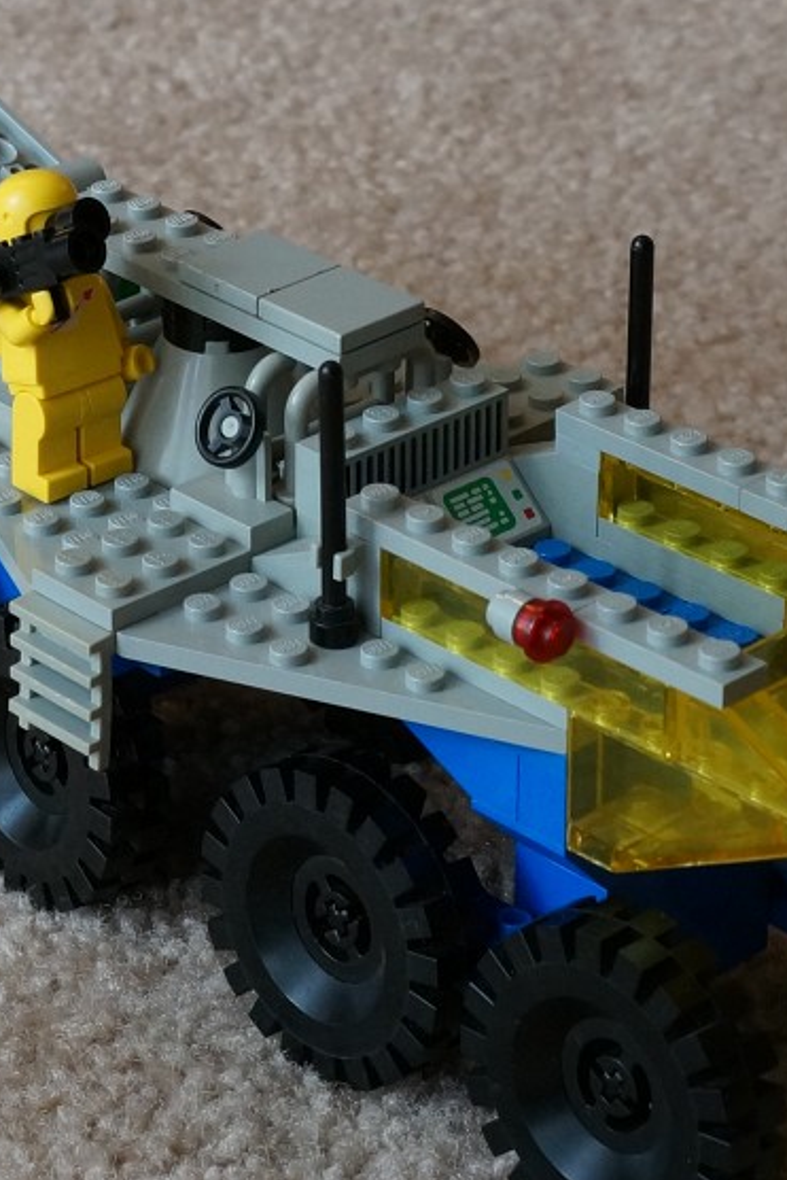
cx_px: 228
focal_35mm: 93
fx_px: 3052
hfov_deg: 14.6
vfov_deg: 21.6
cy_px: 212
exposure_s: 1/40
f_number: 9
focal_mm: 27
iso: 800
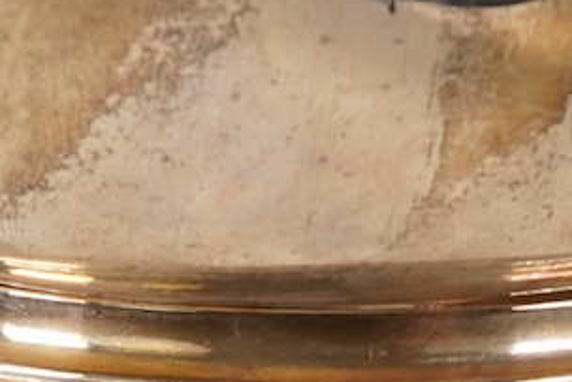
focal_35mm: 233
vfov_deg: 5.7
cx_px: 322
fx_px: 3704
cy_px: 856
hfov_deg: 8.8
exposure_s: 1/125
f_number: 22
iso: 400
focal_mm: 30
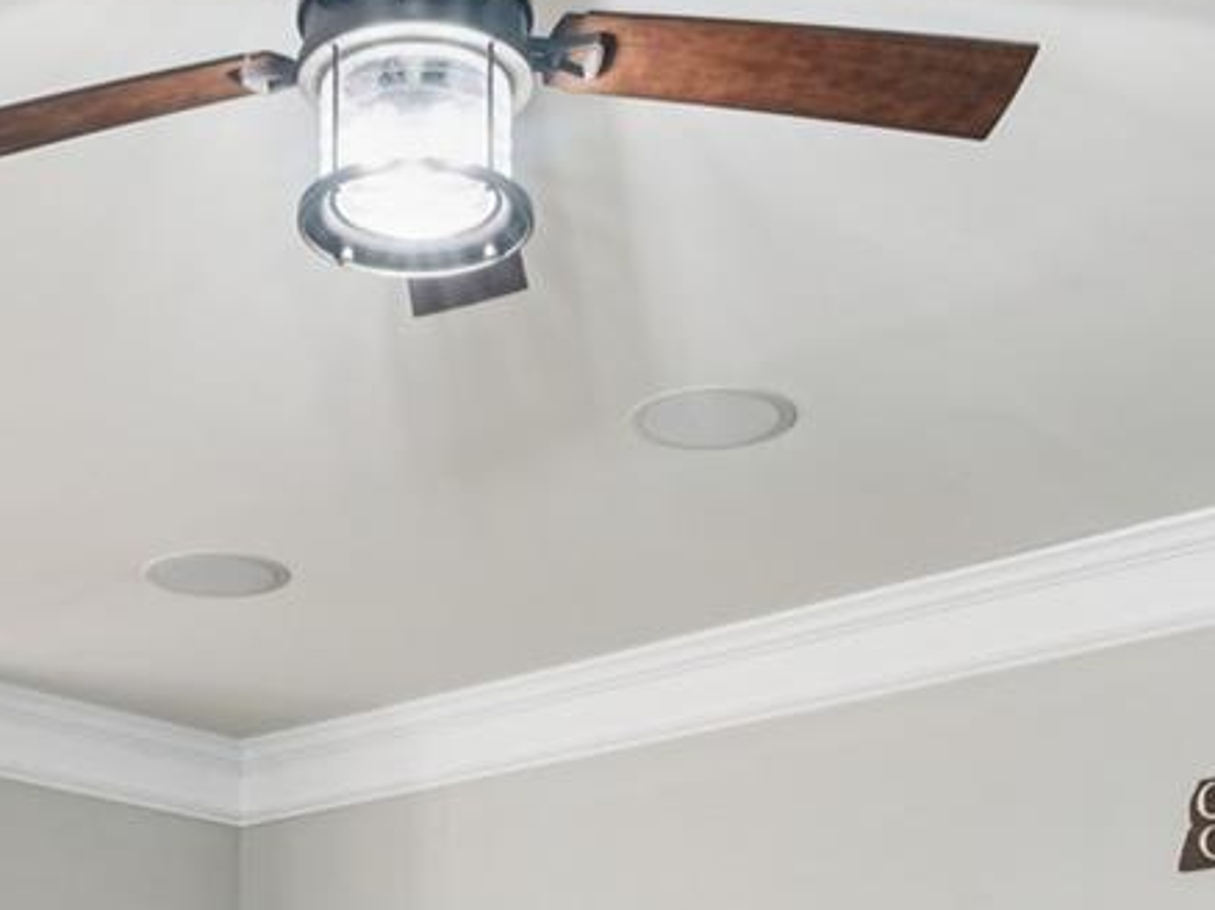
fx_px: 2605
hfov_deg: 26.2
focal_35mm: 74
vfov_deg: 17.7
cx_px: 483
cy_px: 1366
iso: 100
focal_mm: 16.5
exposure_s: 2.5
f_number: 13
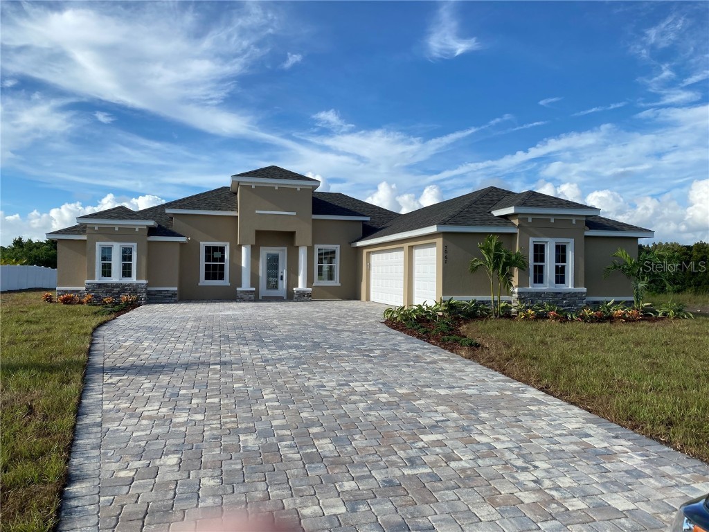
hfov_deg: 67.3
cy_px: 266
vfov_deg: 53.1
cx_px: 354
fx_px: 533
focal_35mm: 26
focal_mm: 4.25
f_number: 1.8
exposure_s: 1/3401
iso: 32
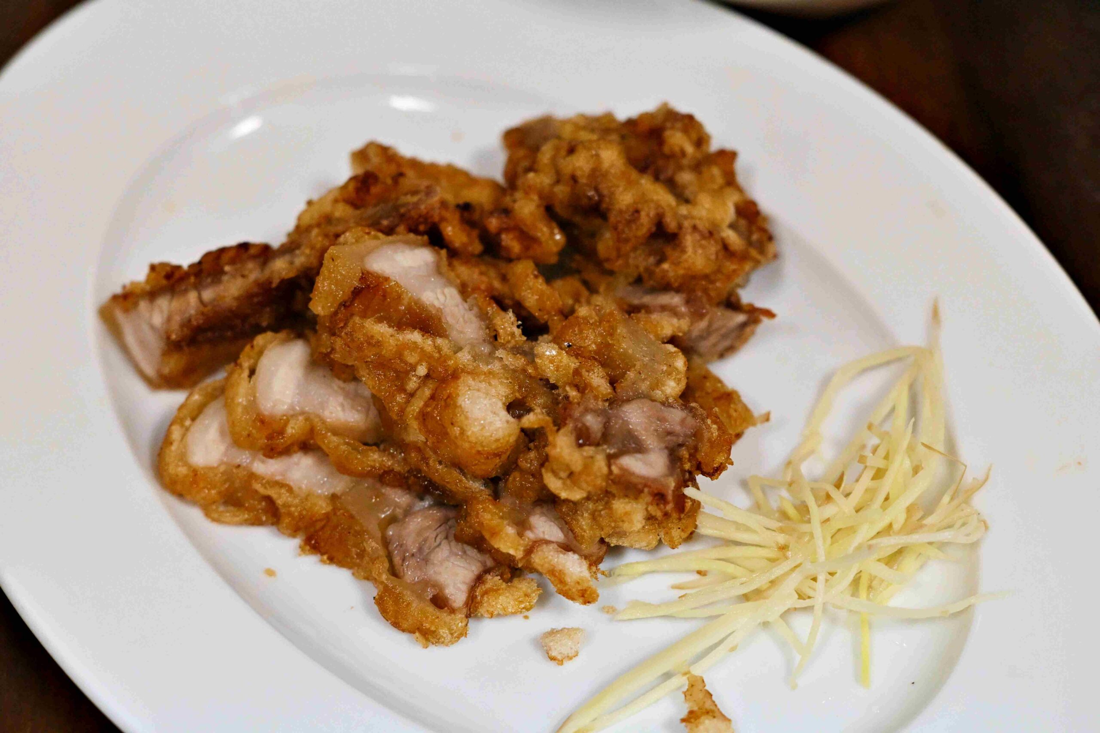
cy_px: 366
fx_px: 2292
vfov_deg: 18.2
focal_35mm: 75
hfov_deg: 27.0
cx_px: 550
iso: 3200
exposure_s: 1/200
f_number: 3.2
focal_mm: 50
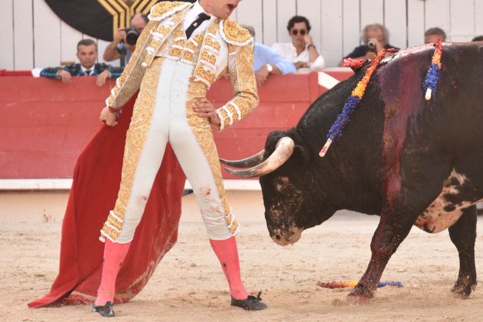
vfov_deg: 5.1
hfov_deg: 7.6
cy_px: 179
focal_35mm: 272
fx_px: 3648
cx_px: 327
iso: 1100
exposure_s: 1/640
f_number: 5.6
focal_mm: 160
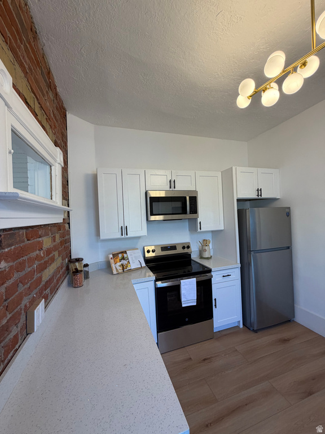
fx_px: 175
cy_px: 217
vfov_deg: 102.1
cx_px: 162
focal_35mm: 14
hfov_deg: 85.7
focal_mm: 2.22
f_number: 2.2
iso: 125
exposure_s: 1/121
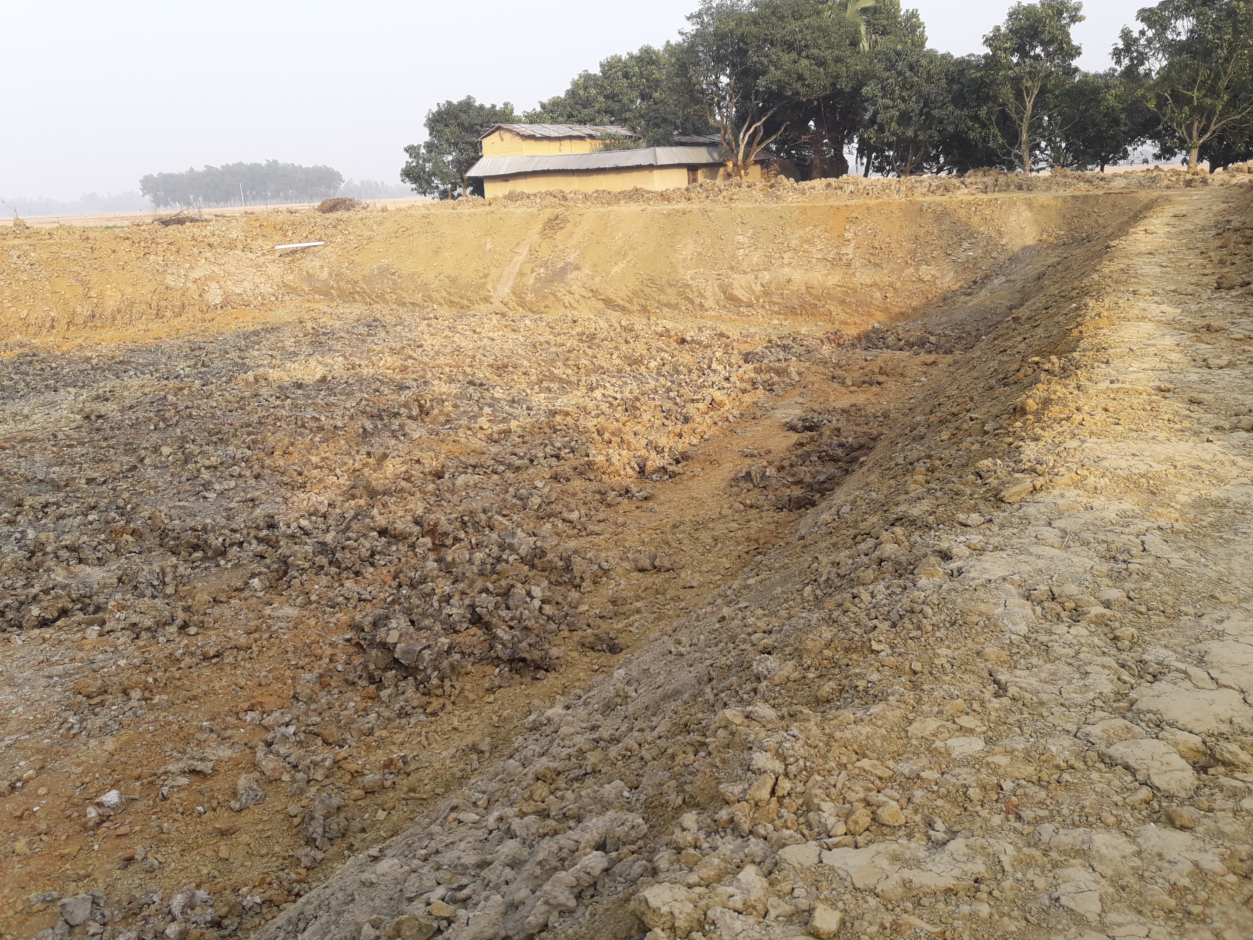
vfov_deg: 49.7
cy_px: 470
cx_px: 626
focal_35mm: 28
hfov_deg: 63.4
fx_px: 1014
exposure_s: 1/360
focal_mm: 3.7
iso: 40
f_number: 1.9
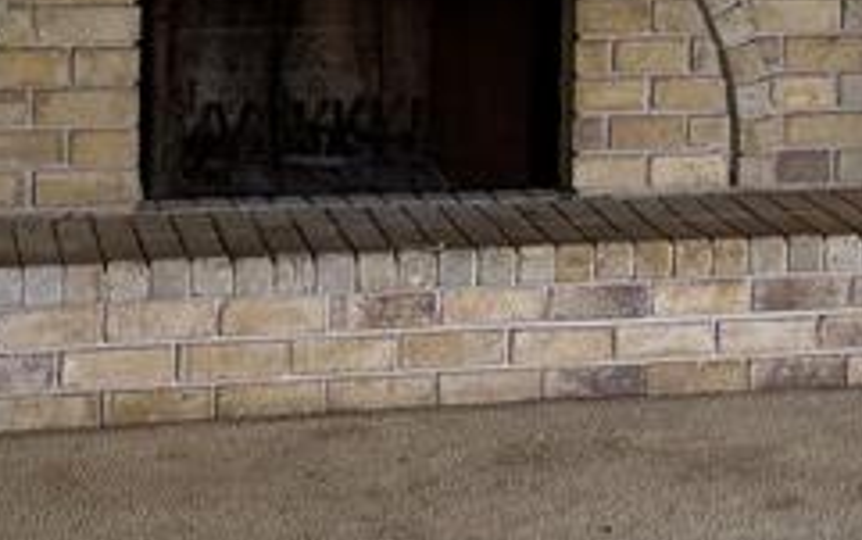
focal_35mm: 108
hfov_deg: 19.3
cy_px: 0
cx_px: 497
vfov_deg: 12.0
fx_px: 2539
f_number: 1.78
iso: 200
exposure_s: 1/108
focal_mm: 6.76
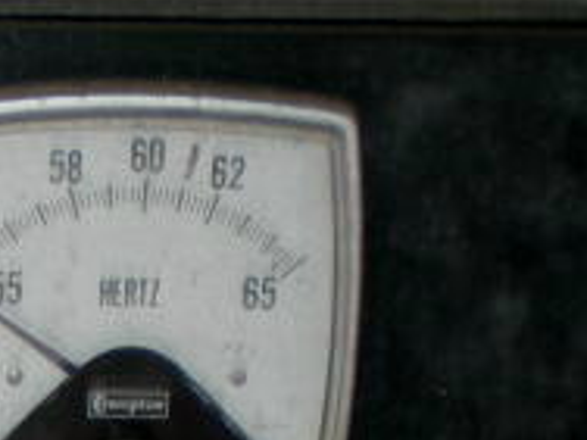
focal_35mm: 161
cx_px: -256
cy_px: 360
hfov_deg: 11.8
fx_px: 2730
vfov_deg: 9.2
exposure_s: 1/30
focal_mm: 6.3
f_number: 3.1
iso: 50
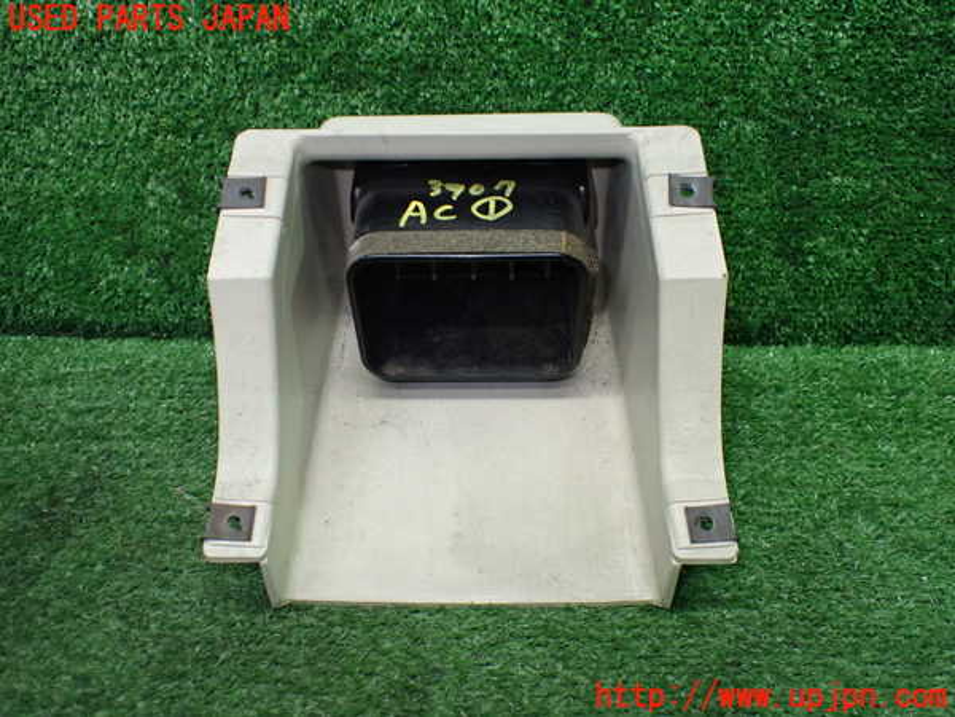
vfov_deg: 46.8
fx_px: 828
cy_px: 358
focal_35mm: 30
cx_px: 478
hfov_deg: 60.0
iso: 500
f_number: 2.3
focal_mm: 5.4
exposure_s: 1/125
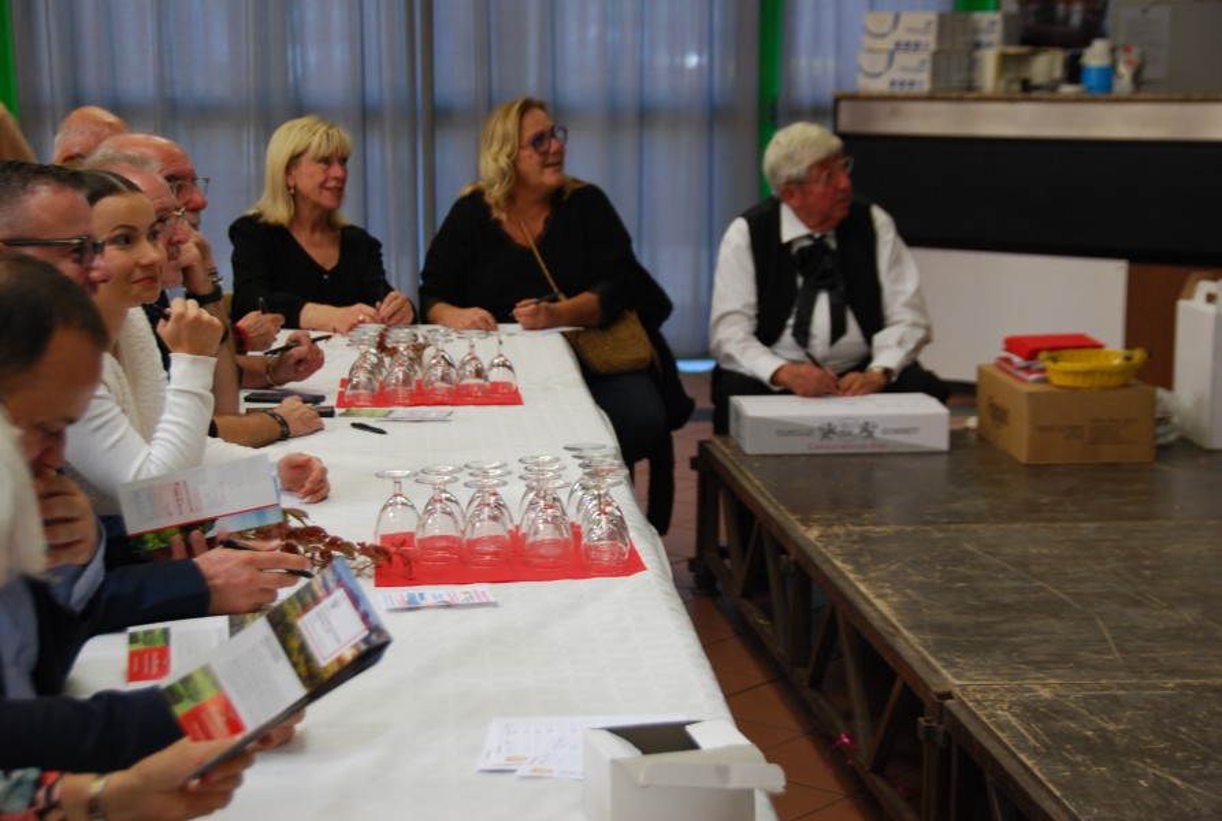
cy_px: 410
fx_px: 2450
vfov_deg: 19.0
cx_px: 611
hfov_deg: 28.0
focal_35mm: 72
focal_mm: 48
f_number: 4.8
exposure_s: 1/40
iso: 400
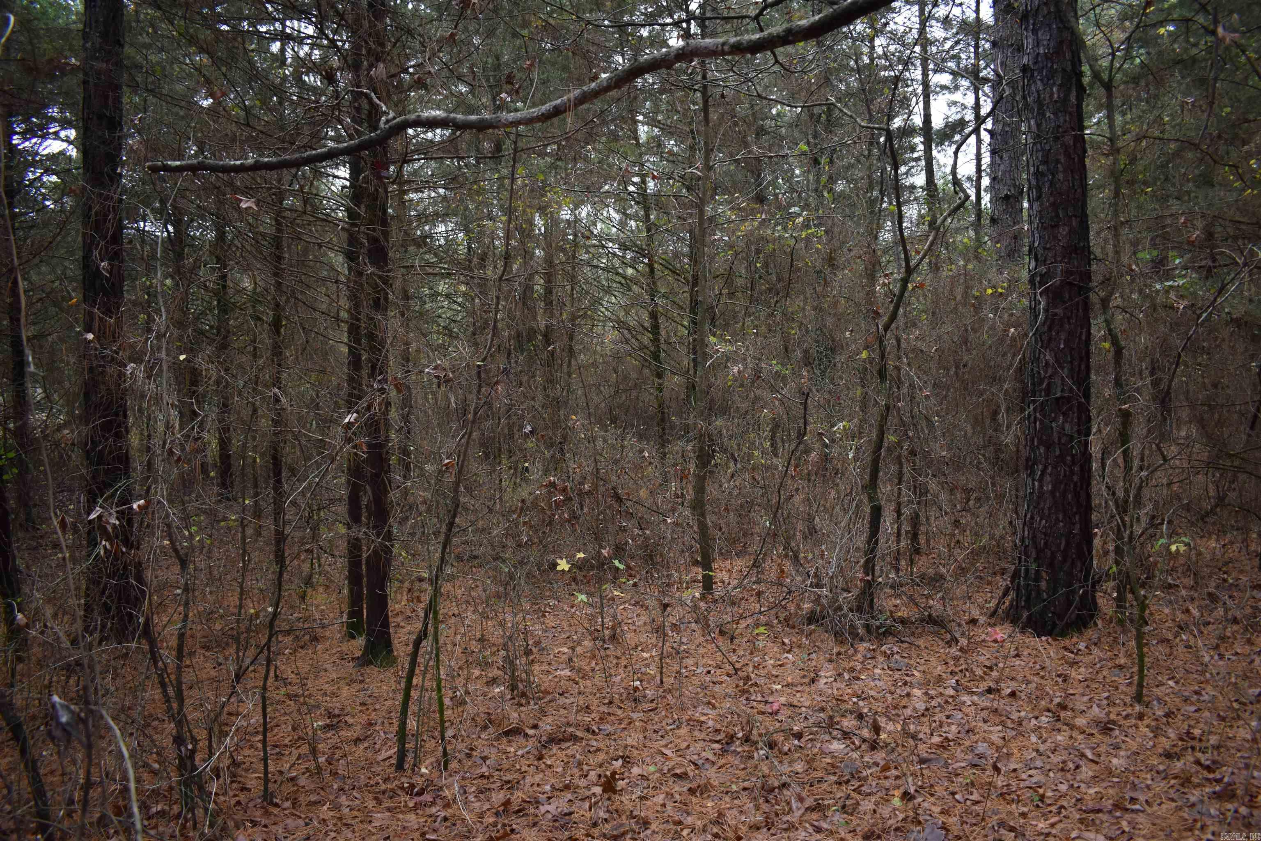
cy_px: 420
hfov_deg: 67.4
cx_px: 630
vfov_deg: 47.9
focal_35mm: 27
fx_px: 946
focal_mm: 18
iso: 400
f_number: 3.5
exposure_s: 1/250
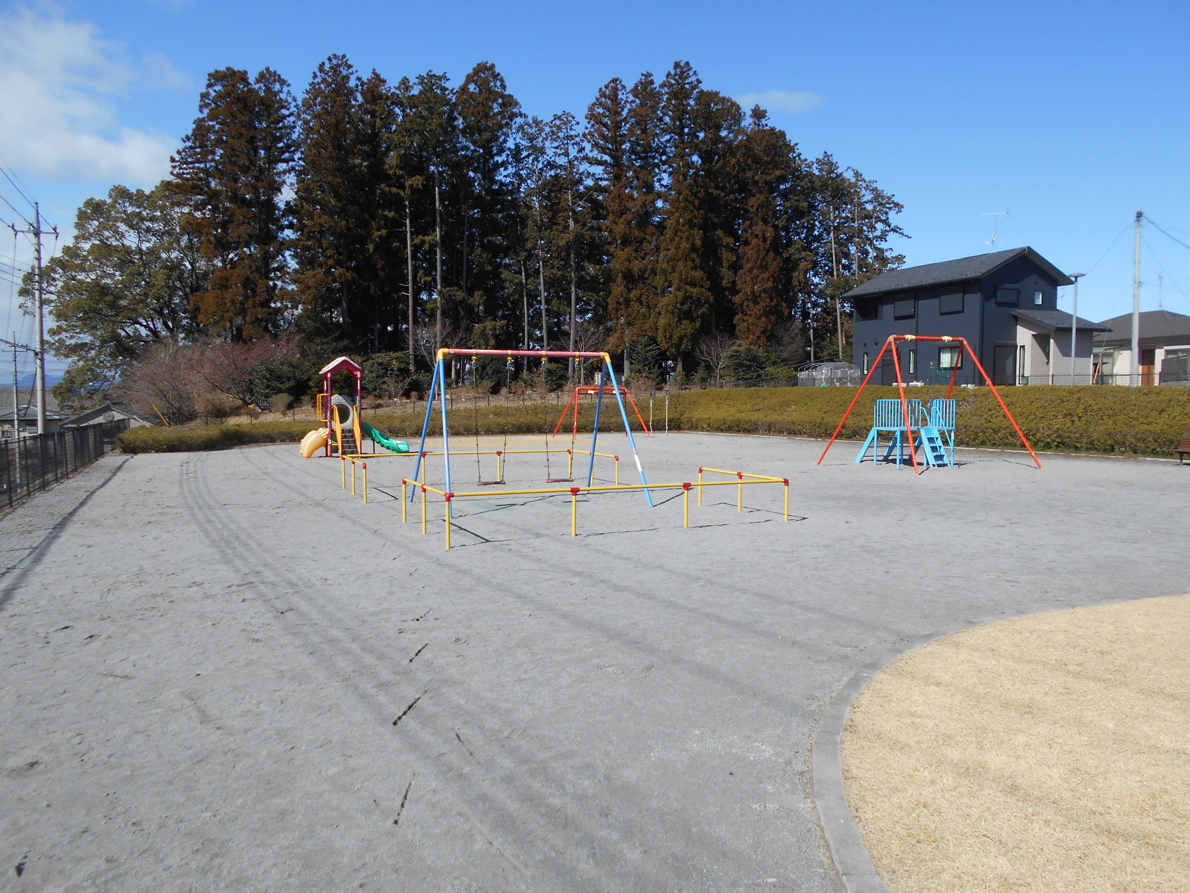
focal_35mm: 26
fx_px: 894
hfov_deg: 67.3
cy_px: 446
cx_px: 595
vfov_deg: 53.1
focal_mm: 4.6
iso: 80
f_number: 3.2
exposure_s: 1/1250
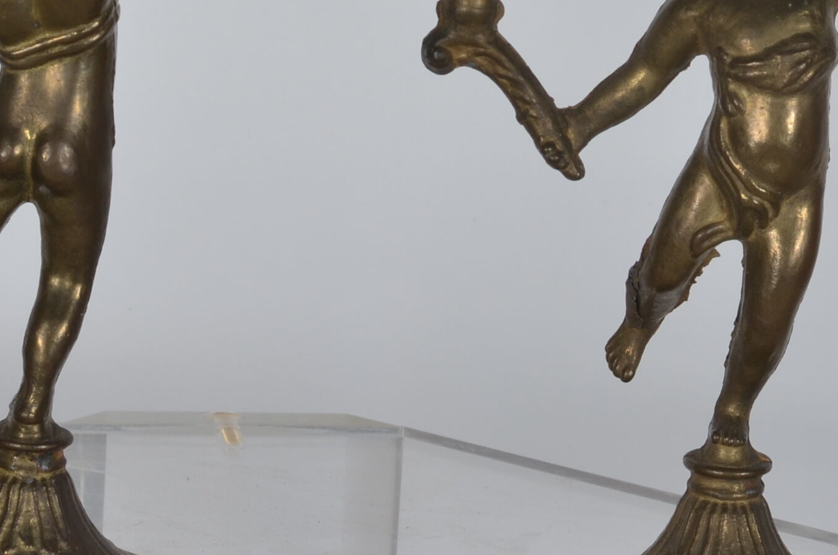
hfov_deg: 10.1
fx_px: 4739
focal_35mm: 204
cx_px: 440
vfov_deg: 6.7
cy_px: 57
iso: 100
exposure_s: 1/125
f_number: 14
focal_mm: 50
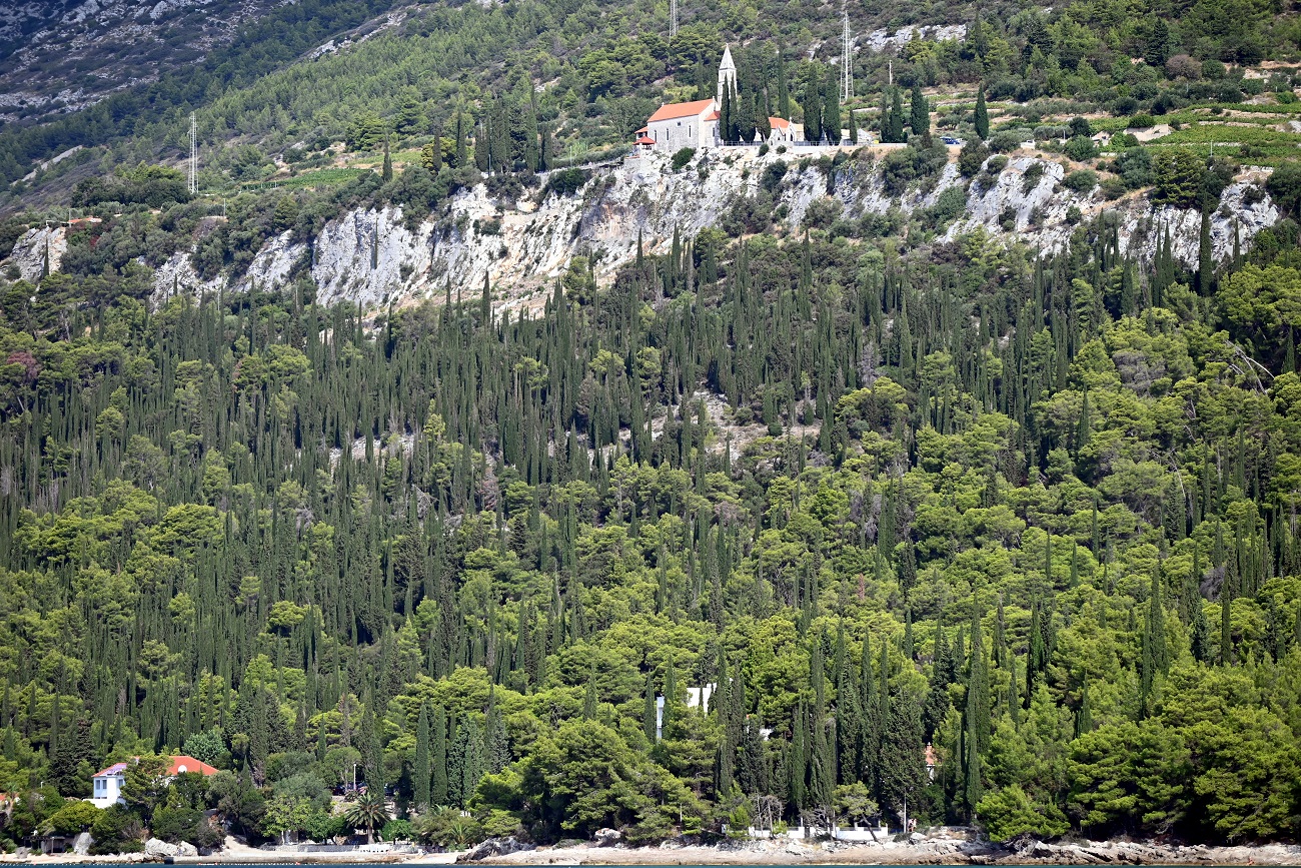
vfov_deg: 8.9
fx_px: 5602
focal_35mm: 155
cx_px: 650
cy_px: 434
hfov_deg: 13.2
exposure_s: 1/1000
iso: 200
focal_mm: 155
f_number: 5.6
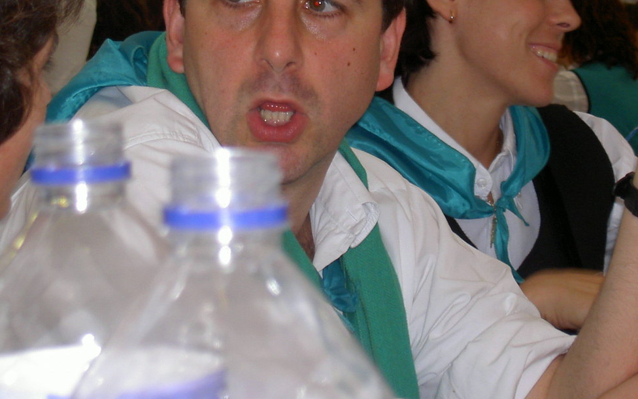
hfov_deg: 14.3
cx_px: 321
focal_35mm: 146
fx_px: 2539
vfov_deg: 8.9
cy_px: 23
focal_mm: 17.4
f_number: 4.1
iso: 100
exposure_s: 1/78.1
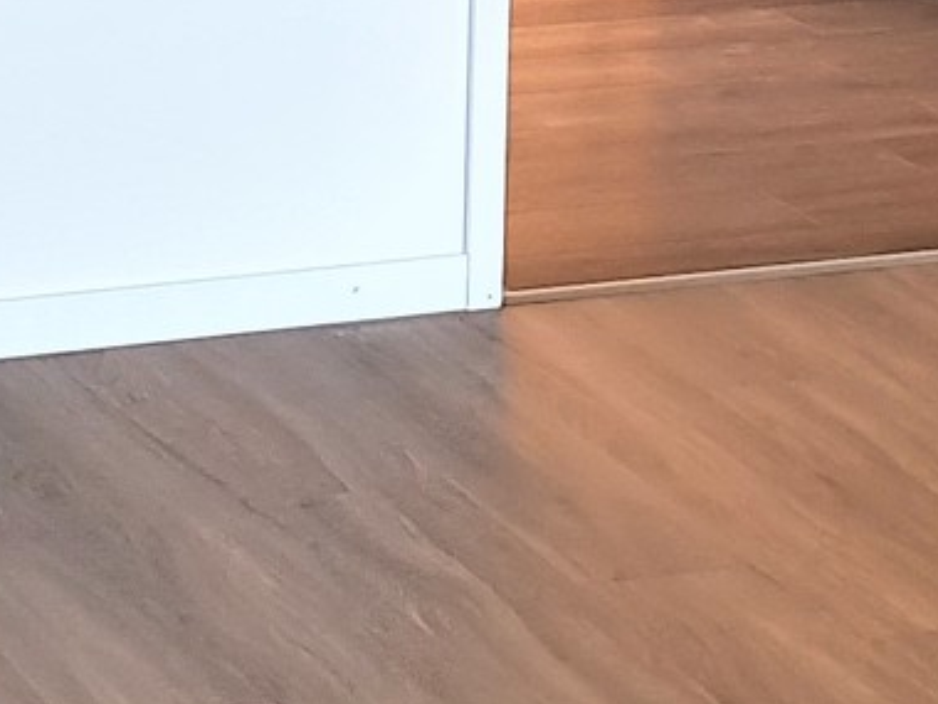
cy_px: -173
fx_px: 4742
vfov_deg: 8.4
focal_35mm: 175
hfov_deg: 11.2
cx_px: 834
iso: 50
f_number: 1.7
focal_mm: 4.2
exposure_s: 1/60
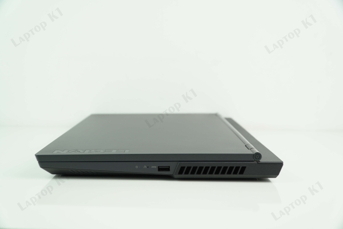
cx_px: 172
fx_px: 400
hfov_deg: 46.4
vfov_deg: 31.9
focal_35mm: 42
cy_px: 114
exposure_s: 1/40
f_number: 4
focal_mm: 28
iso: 100
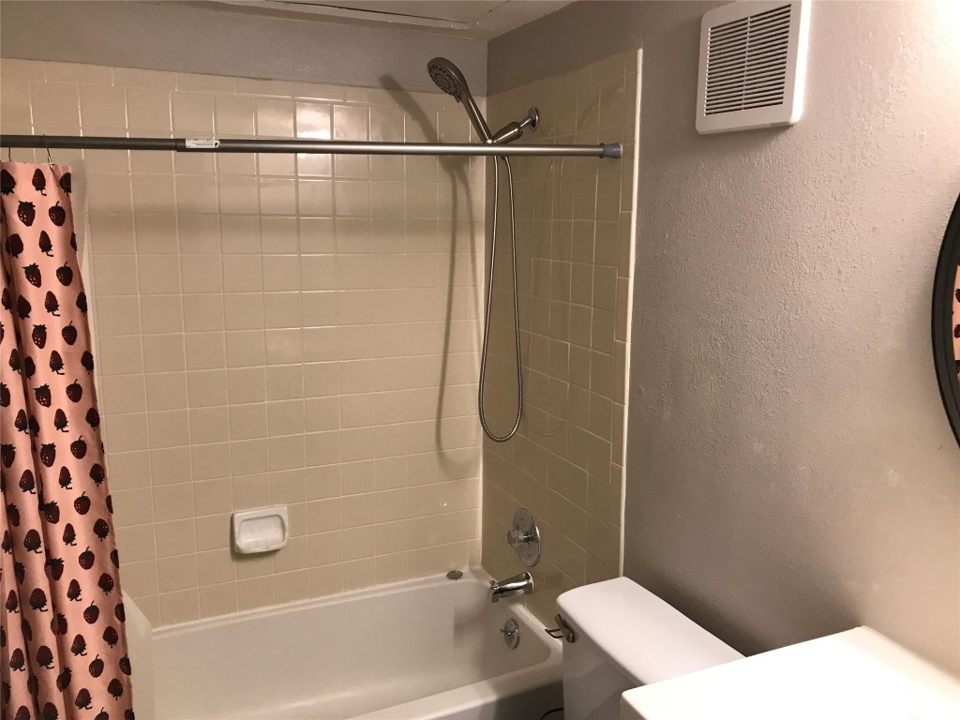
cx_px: 480
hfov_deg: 63.4
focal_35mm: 28
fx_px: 777
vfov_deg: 49.7
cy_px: 360
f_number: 1.8
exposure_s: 1/15
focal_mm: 3.99
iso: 40
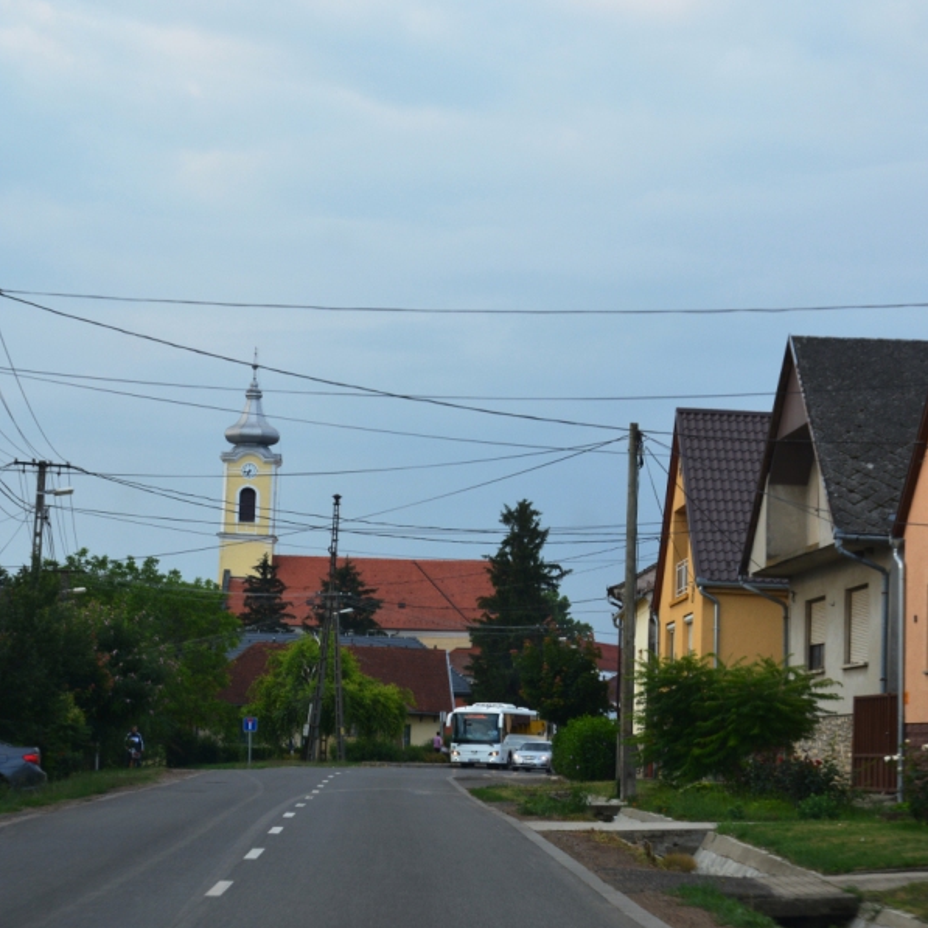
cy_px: 447
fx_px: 3185
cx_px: 356
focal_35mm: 105
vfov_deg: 16.6
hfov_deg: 16.6
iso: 200
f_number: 10
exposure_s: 1/60
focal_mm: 48
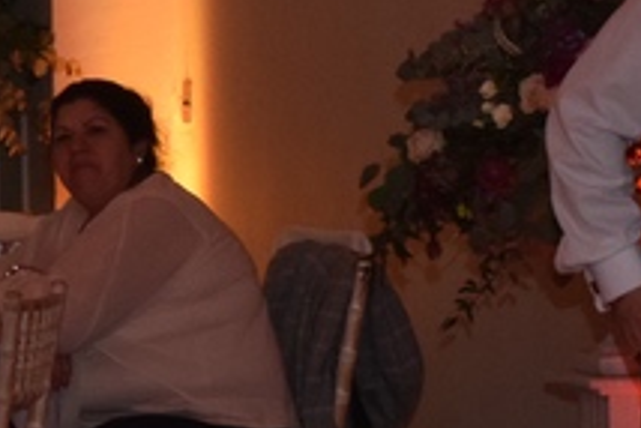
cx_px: -680
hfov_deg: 6.2
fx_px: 5737
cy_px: 406
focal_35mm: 322
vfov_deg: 4.3
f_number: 8
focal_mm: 46
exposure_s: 1/80
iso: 1600
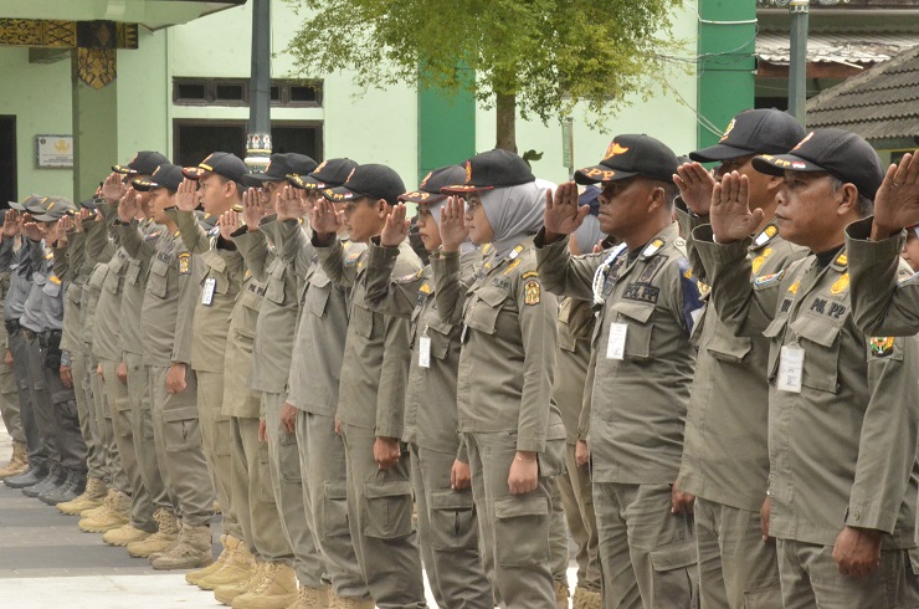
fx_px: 3248
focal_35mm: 128
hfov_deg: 16.1
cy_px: 304
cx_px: 460
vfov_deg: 10.7
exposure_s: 1/100
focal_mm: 85
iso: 4000
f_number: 29
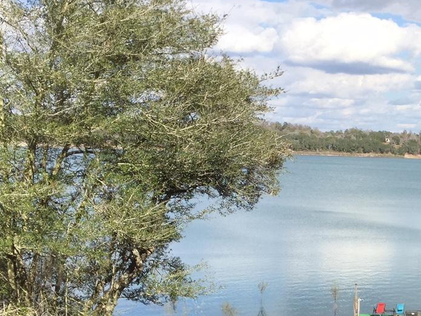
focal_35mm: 68
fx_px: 827
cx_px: 446
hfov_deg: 26.6
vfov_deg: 21.3
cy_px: 260
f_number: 2.2
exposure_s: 1/1721
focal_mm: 4.15
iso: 32
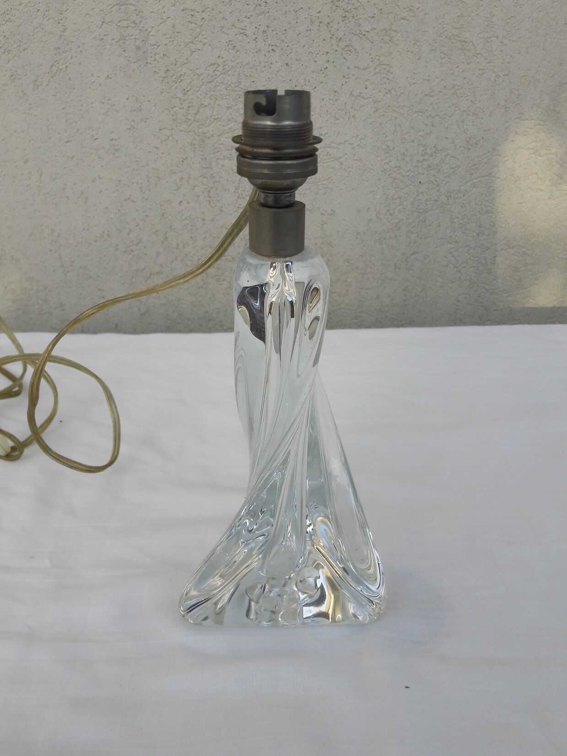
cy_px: 378
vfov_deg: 63.4
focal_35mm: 28
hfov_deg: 49.7
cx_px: 284
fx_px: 612
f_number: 1.9
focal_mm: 3.7
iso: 40
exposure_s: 1/595
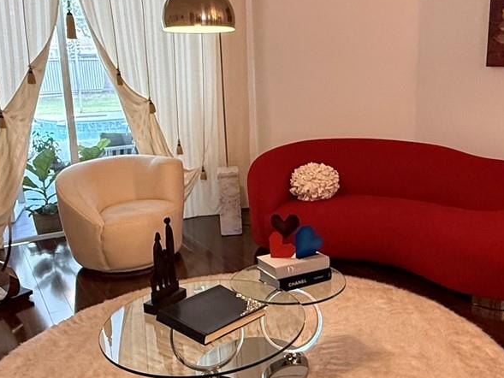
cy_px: 186
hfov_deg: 48.7
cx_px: 297
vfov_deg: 37.7
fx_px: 553
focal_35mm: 38
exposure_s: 1/60
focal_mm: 2.22
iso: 500
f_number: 2.2
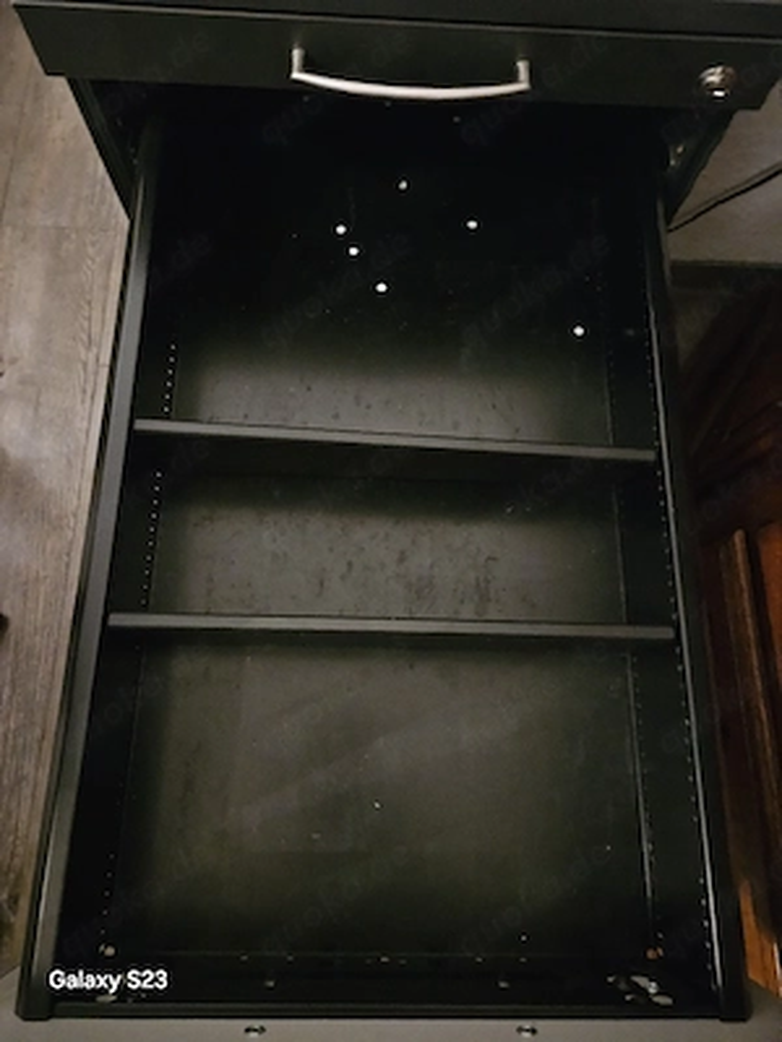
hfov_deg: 58.9
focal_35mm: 23
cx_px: 391
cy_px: 521
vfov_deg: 73.9
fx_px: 693
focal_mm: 5.4
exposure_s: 1/17
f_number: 1.8
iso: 5000
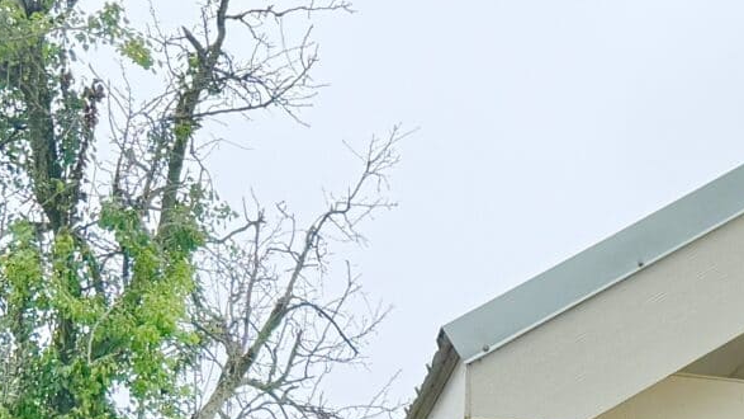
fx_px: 2249
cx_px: 940
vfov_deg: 9.8
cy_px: 861
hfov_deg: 17.7
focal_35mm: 114
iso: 100
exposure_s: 1/2232
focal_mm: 6.76
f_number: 1.78
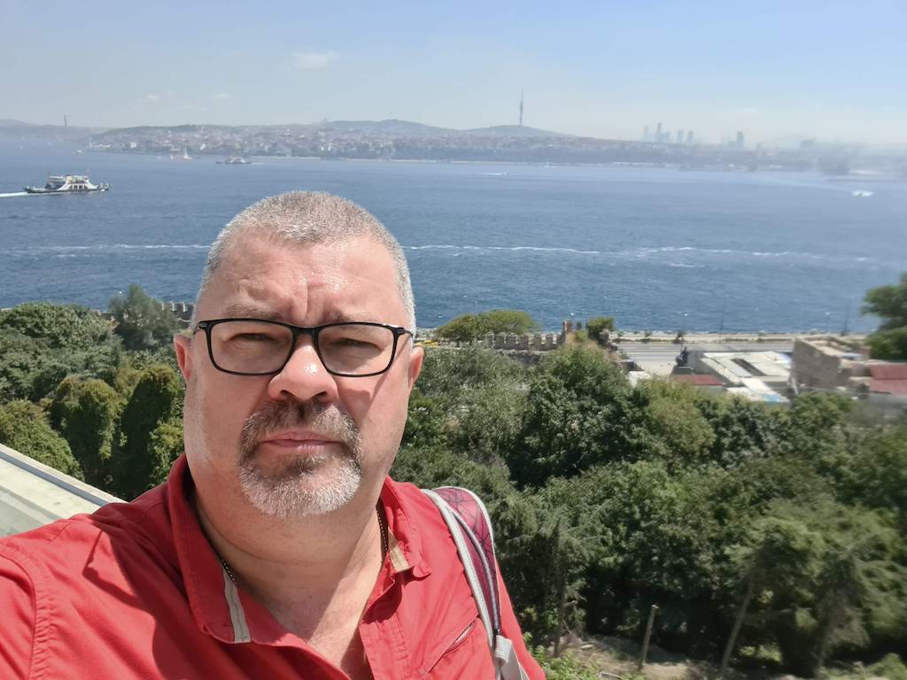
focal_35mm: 25
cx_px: 454
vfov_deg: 54.9
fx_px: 655
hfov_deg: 69.4
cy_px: 340
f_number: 2.2
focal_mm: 3.3
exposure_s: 1/1360
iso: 50
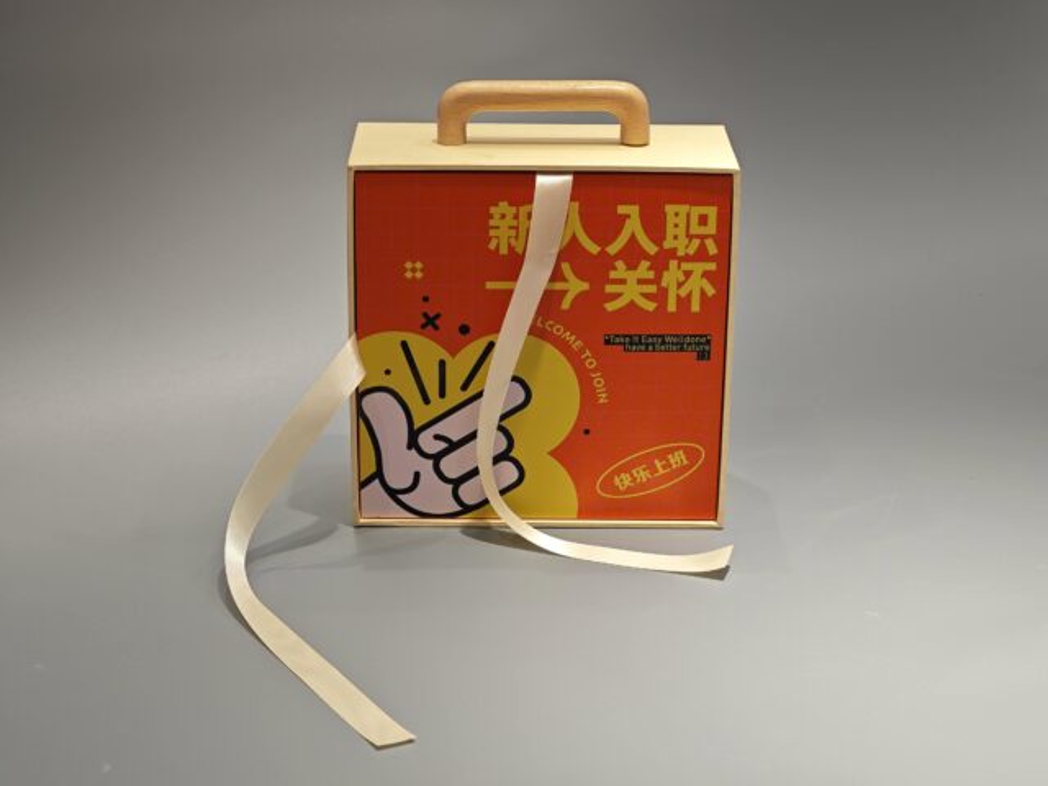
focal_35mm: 75
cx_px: 524
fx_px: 2271
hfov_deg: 26.0
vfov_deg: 19.6
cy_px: 393
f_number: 2
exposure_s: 1/100
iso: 160
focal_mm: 10.1
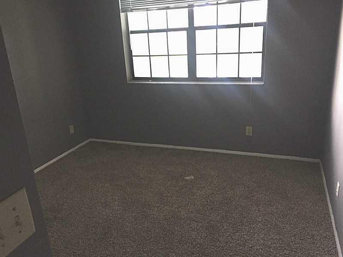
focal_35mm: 29
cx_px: 172
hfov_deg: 61.7
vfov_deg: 48.2
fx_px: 287
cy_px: 128
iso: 250
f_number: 2.2
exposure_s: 1/24
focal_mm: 4.15
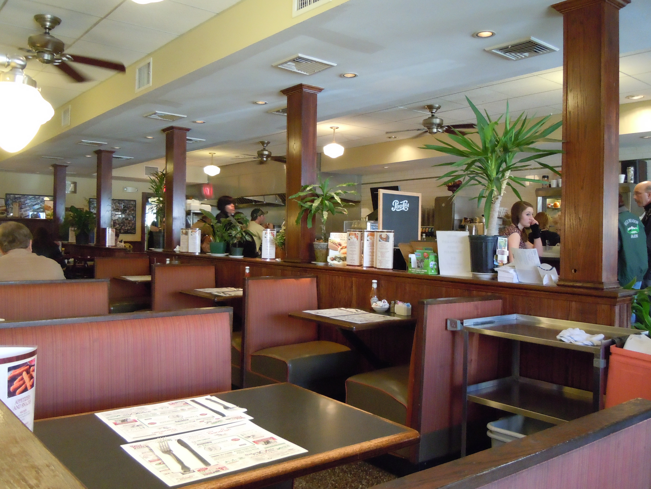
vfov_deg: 46.8
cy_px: 244
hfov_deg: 60.0
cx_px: 326
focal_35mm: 30
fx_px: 564
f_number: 3.5
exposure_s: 1/30
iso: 800
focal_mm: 5.4
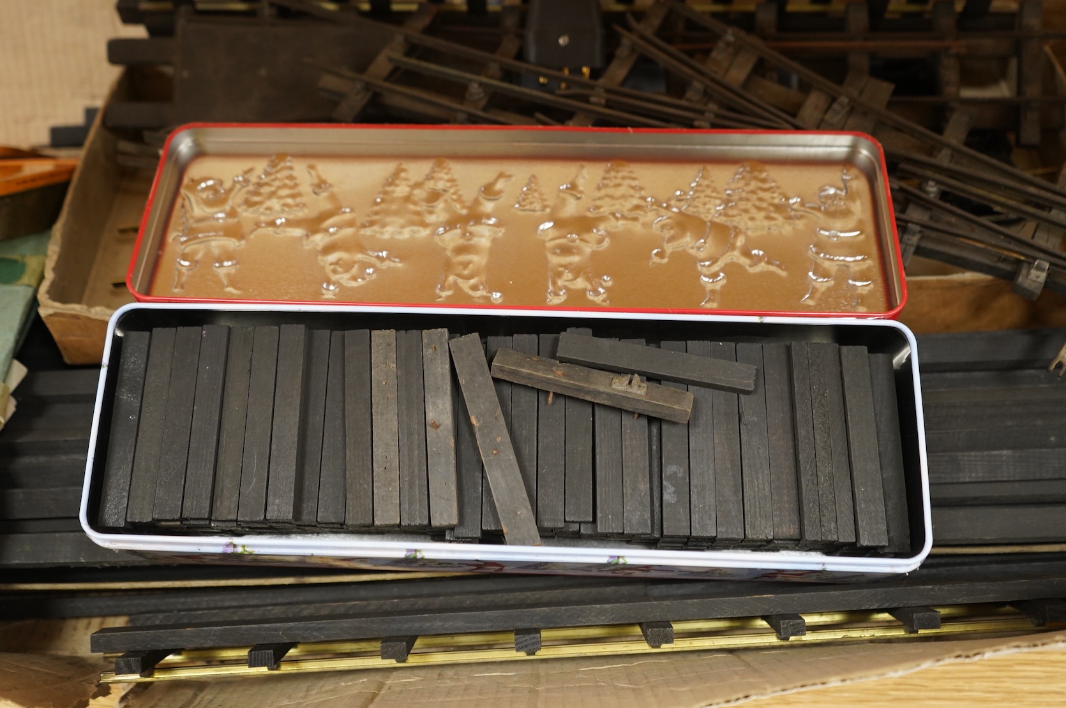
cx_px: 531
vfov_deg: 37.8
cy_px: 352
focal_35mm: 35
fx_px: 1035
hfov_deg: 54.5
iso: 2500
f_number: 4
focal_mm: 34
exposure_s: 1/100
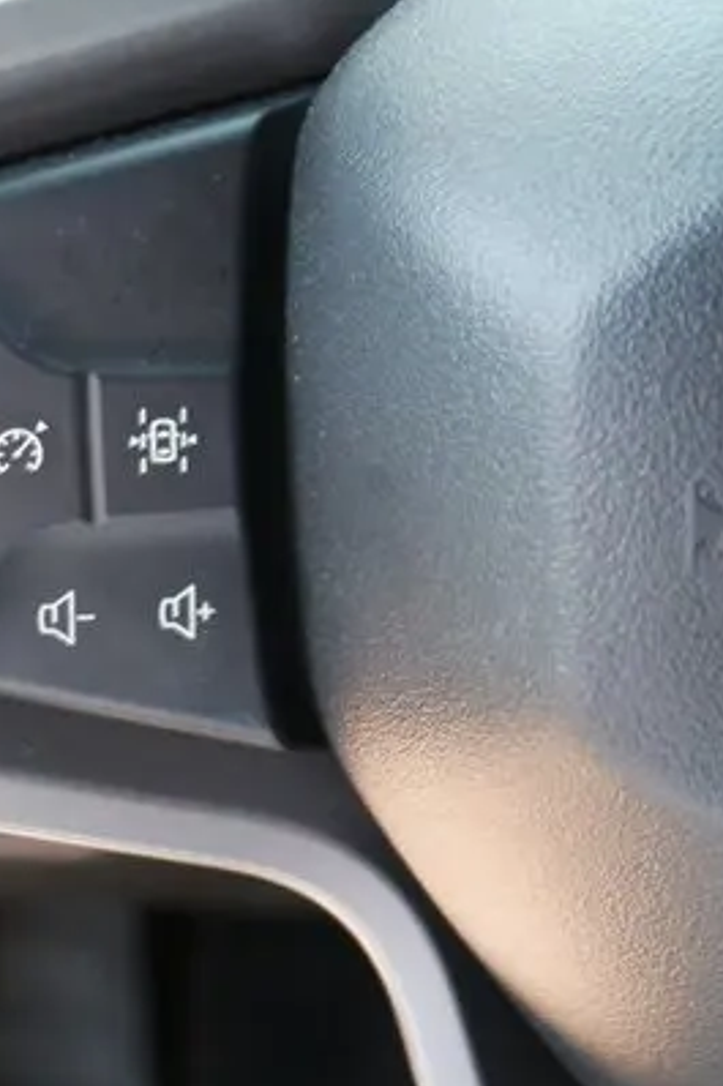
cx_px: 55
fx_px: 2020
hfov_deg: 19.9
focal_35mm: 67
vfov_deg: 30.1
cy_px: 479
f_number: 4.5
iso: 400
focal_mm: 20
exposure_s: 1/60
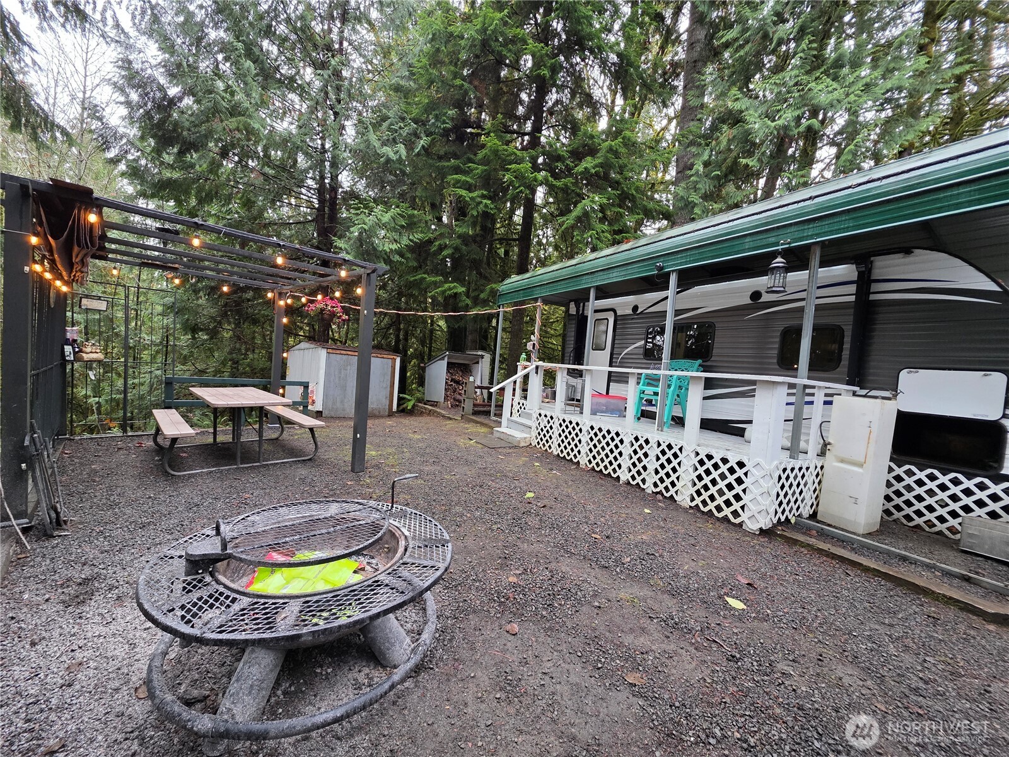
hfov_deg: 106.2
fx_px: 379
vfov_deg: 89.9
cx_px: 504
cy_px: 378
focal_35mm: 13
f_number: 1.9
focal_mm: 2.2
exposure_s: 1/120
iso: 320
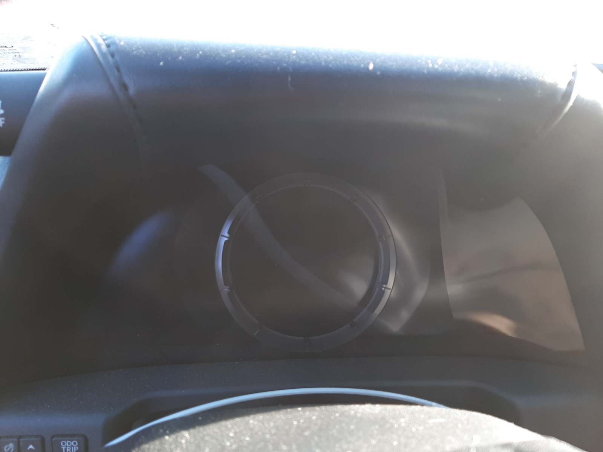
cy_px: 226
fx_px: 453
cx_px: 302
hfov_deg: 67.3
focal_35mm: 26
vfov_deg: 53.1
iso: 53
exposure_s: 1/60.2
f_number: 1.7
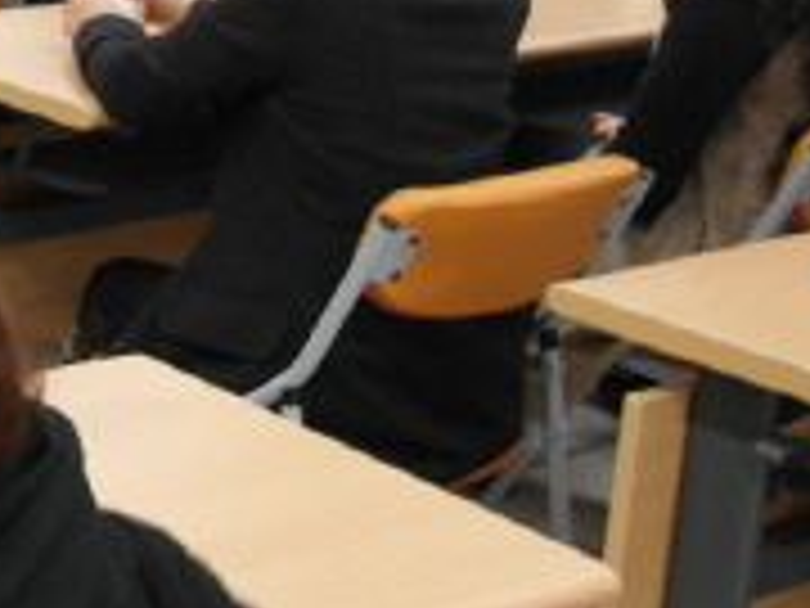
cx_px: -522
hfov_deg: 17.1
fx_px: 2340
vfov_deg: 14.2
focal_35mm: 100
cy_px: -171
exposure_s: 1/30
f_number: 2.4
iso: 200
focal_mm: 6.5
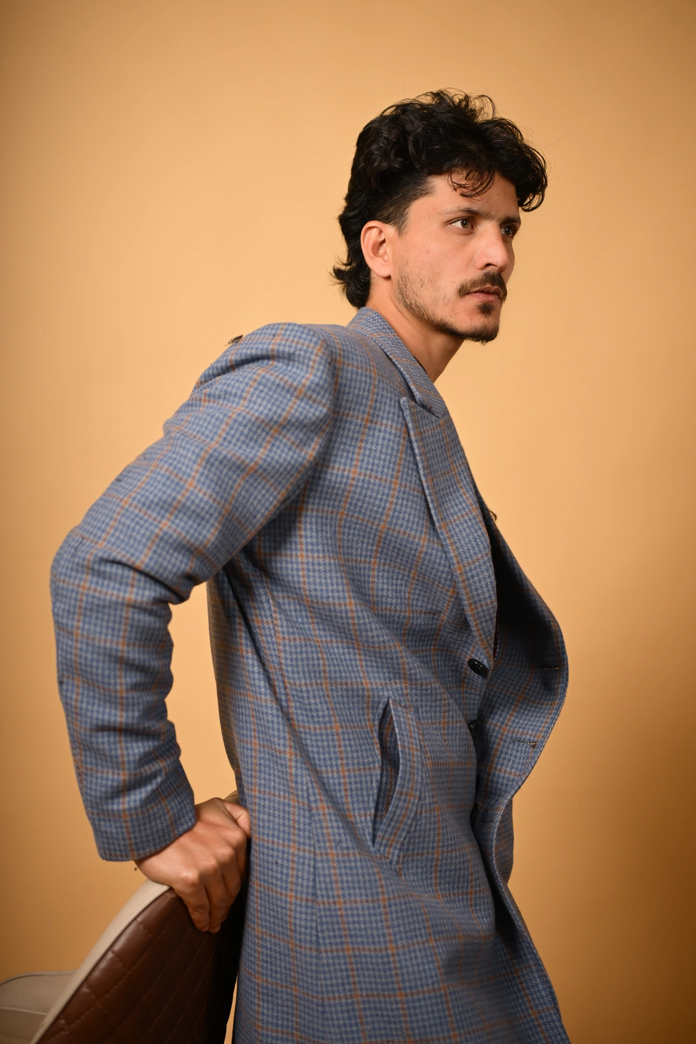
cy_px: 514
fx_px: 1480
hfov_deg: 26.5
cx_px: 345
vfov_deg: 38.9
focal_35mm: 51
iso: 160
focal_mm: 50
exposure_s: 1/1000
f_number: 2.2
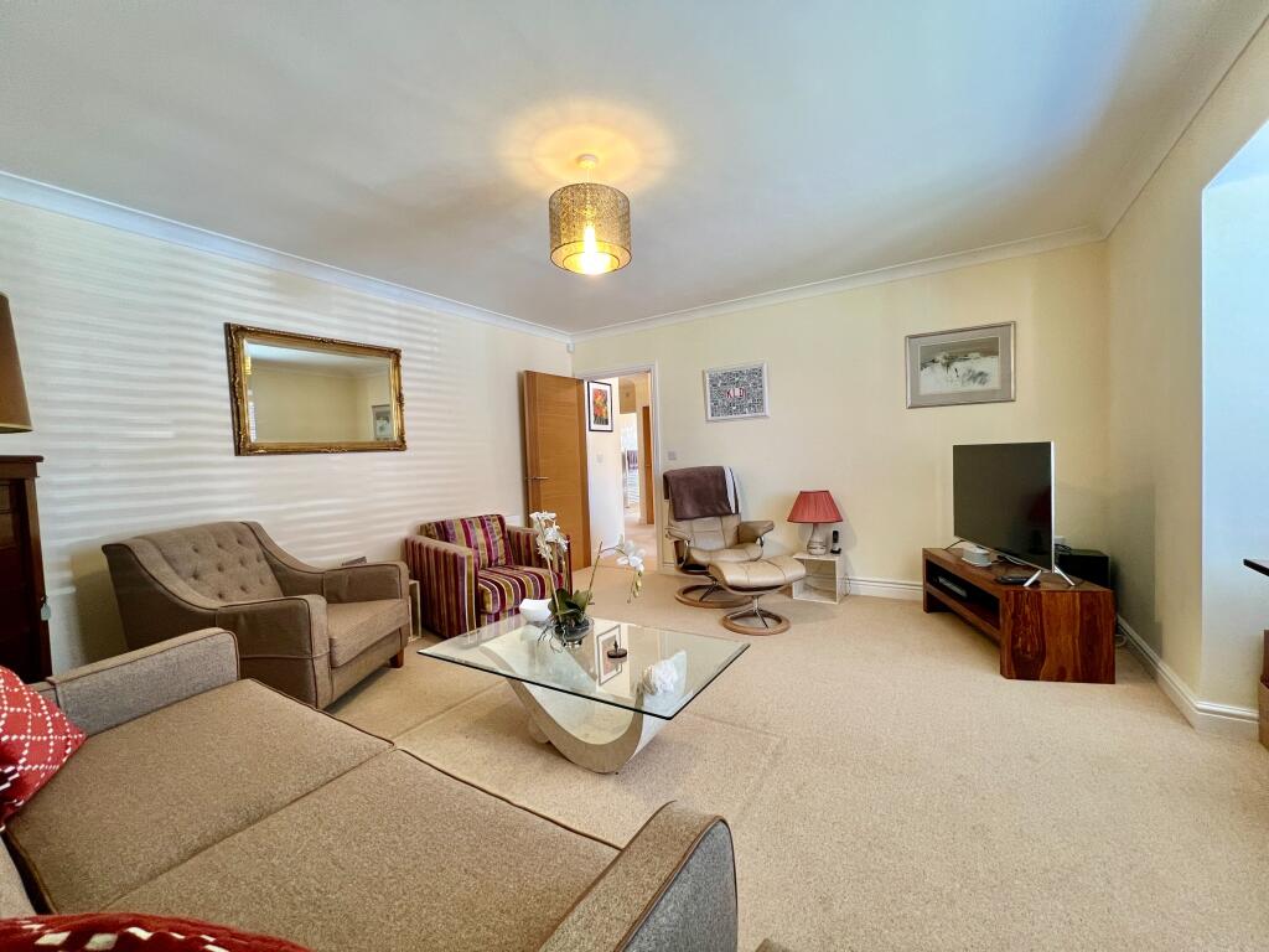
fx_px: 477
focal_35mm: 13
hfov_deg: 106.2
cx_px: 634
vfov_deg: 89.9
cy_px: 476
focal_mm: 1.57
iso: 200
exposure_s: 1/50
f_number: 1.8
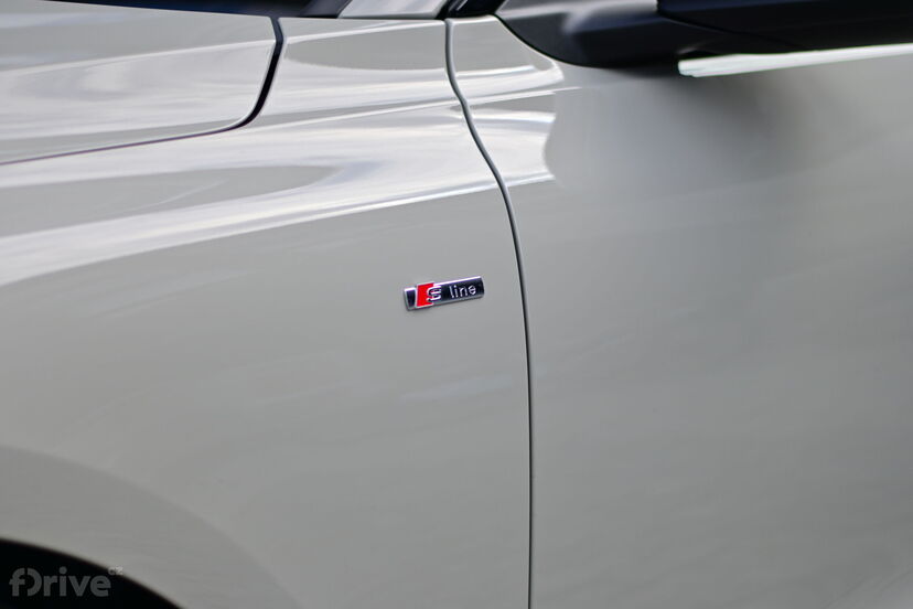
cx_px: 456
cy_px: 304
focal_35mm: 75
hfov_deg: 27.0
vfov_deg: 18.2
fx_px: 1902
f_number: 1.8
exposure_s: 1/4000
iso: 100
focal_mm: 50
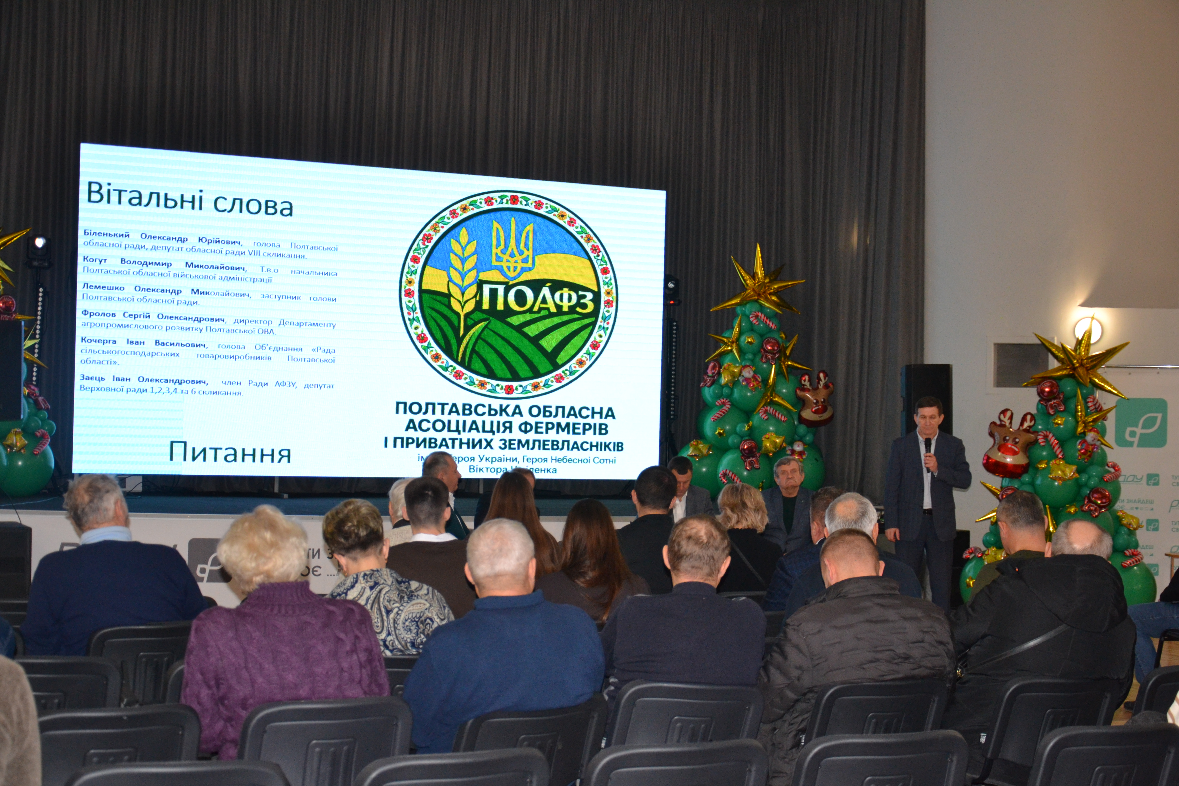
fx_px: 1867
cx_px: 590
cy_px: 393
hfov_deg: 35.1
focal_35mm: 57
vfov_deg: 23.8
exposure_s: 1/60
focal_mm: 38
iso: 1000
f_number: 4.5
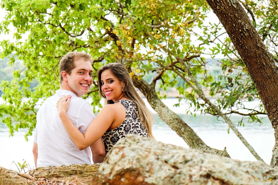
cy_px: 92
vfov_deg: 16.5
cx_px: 139
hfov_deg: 24.5
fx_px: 641
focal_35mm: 83
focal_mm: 55
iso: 320
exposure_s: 1/180
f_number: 4
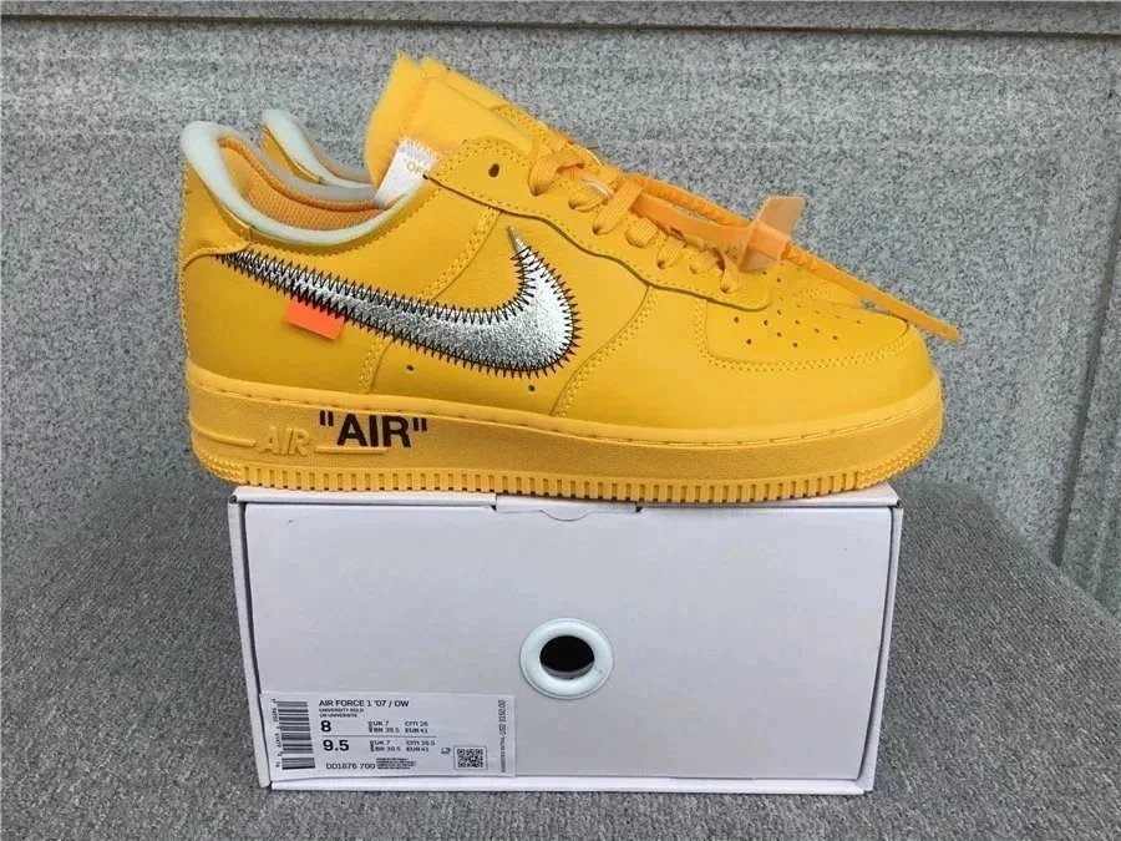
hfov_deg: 58.4
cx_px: 560
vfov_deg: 45.4
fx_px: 1004
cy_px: 420
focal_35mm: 31
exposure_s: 1/298
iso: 25
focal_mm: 3.3
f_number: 2.4
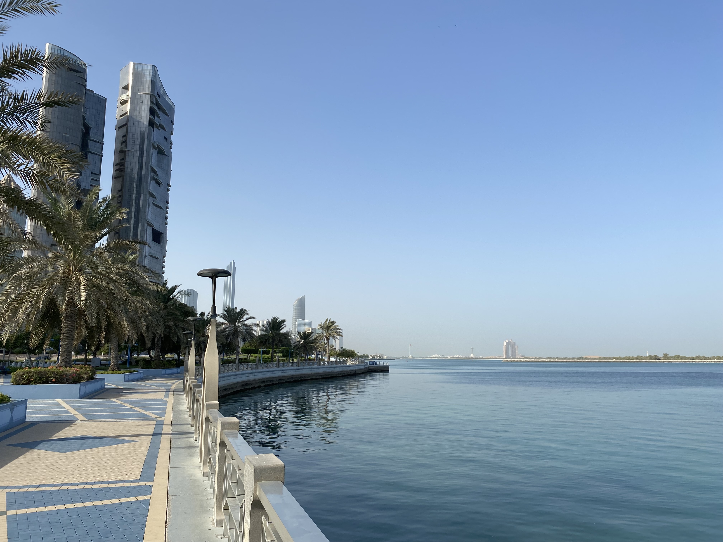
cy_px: 271
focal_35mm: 26
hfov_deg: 67.3
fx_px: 543
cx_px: 362
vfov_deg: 53.1
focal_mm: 4.25
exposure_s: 1/3125
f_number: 1.8
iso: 32
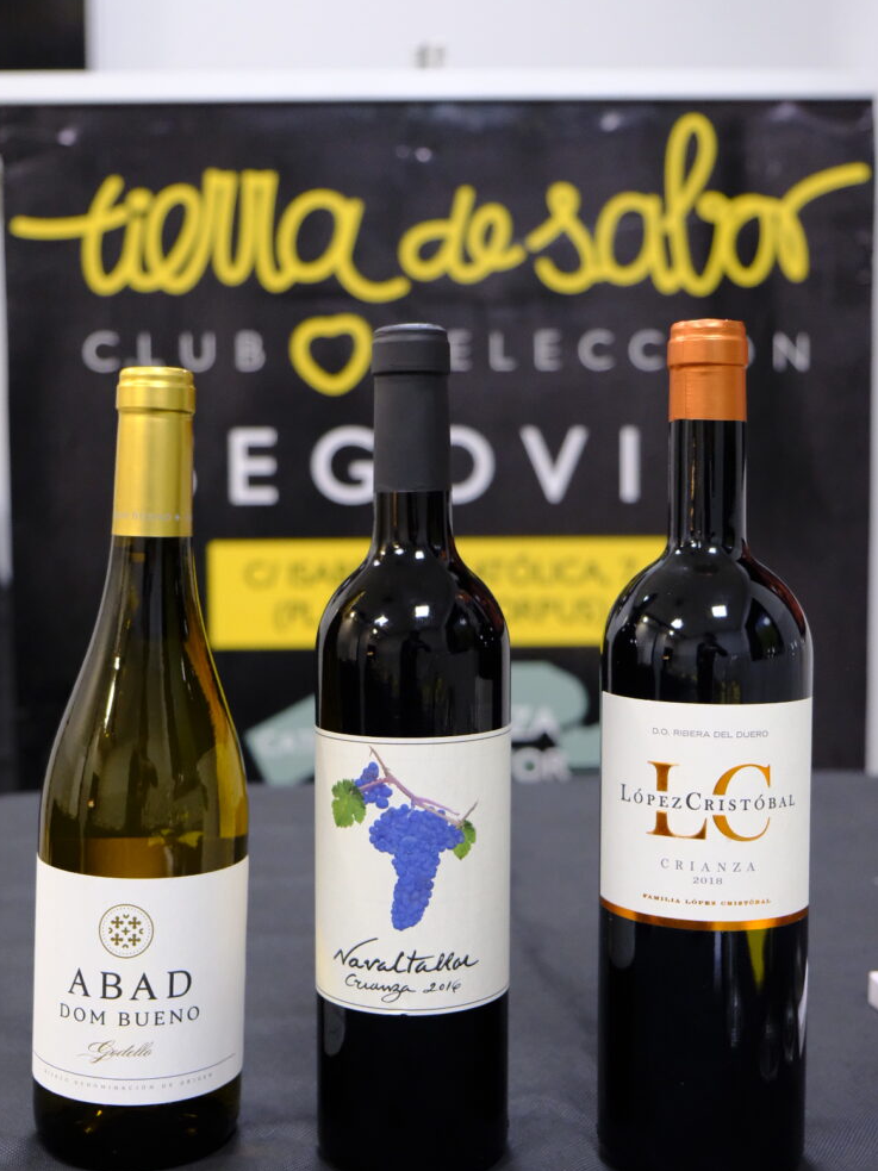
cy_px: 616
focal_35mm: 44
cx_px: 435
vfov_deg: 42.9
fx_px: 1488
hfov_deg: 32.9
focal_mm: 26.5
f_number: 3.2
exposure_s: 1/125
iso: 4000
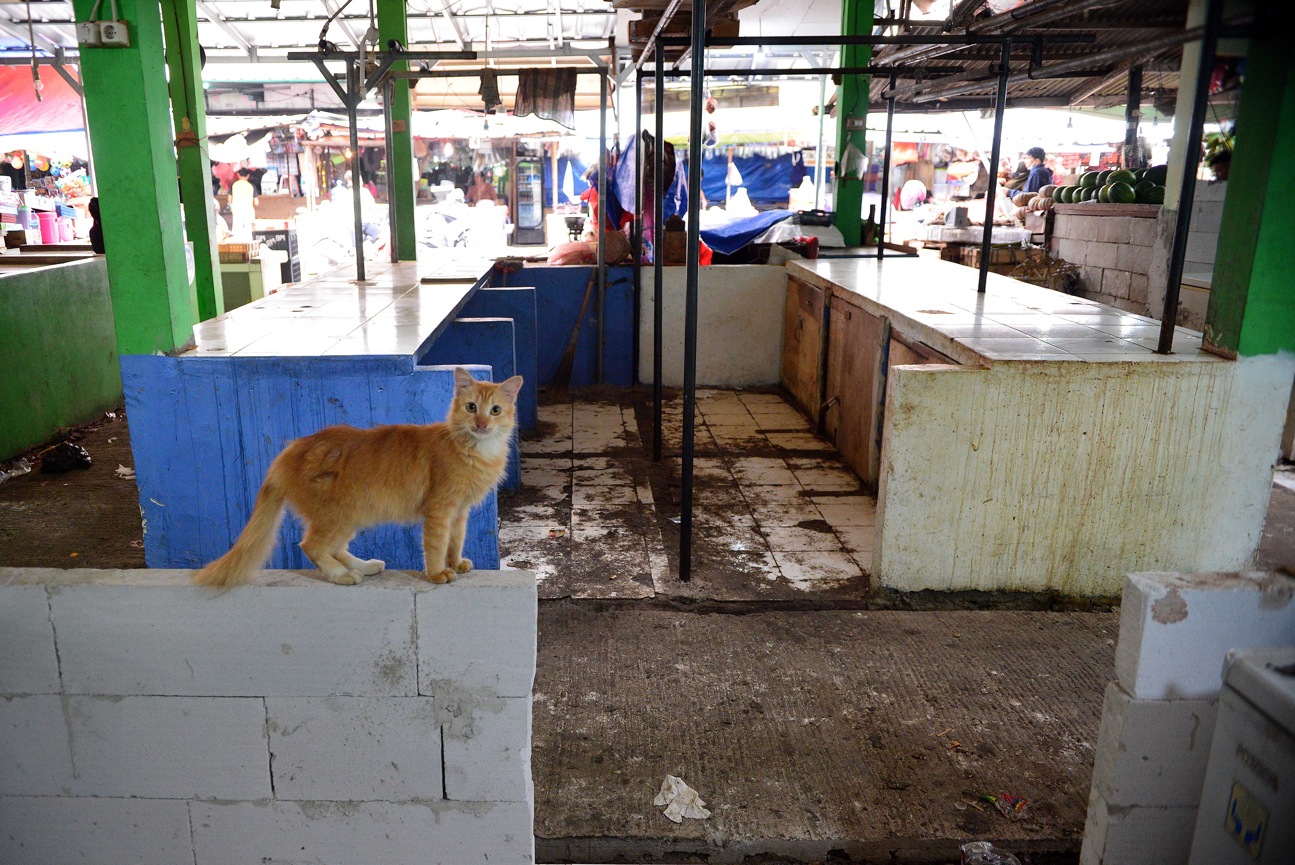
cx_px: 648
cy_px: 432
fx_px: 936
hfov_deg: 69.4
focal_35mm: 26
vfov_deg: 49.6
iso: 3200
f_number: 3.2
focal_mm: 26
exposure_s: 1/125
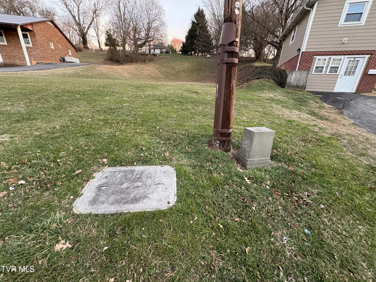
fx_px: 152
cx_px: 188
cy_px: 141
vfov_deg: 85.7
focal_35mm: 14
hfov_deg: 102.1
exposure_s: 1/60
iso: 250
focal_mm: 2.22
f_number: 2.2
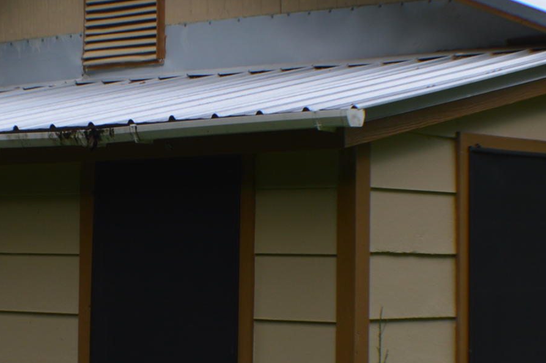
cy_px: 217
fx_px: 1985
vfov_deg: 10.4
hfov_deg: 15.7
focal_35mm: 131
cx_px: 240
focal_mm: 26
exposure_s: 1/125
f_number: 5.6
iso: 100
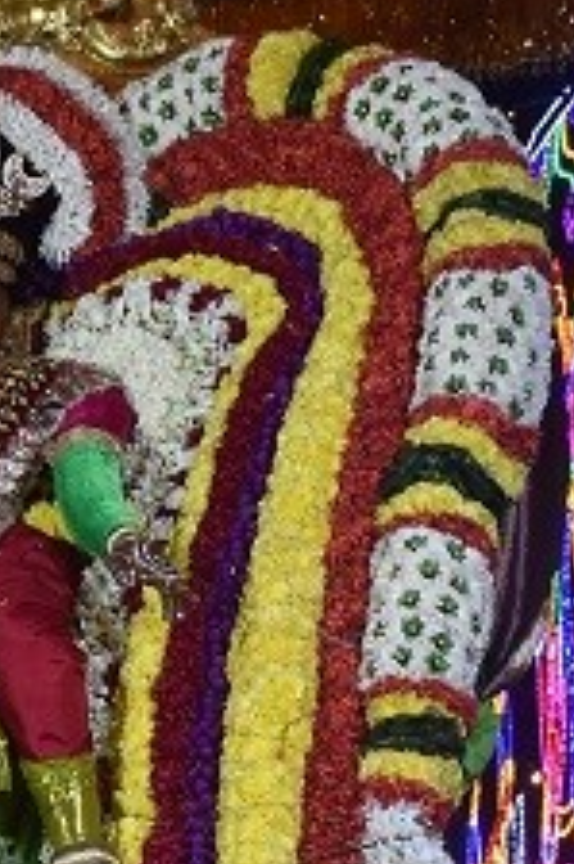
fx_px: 4623
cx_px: -247
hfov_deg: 7.0
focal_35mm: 193
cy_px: 685
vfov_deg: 10.6
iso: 500
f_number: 10
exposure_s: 1/125
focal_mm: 32
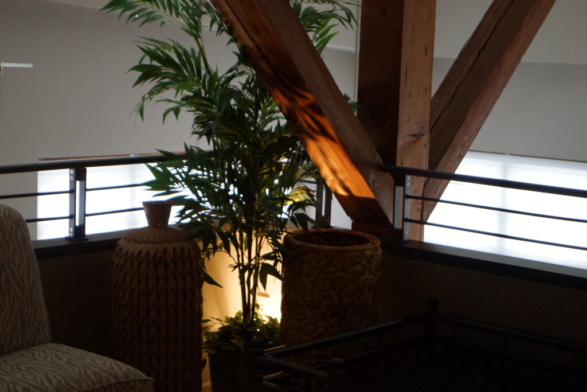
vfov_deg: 18.2
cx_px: 294
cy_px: 196
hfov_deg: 27.0
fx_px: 1224
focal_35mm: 75
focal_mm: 50
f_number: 5.6
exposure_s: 1/80
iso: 1000
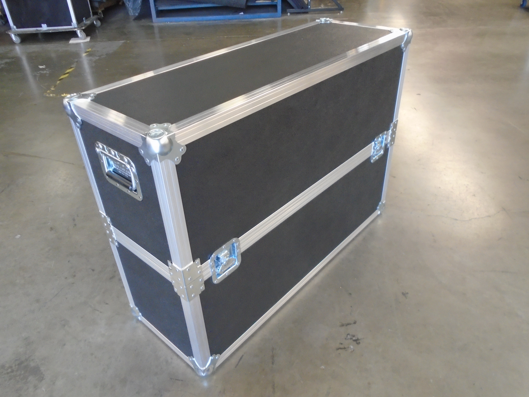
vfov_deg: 53.1
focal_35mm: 26
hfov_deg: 67.3
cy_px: 198
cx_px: 264
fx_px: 397
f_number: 3.2
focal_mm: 4.6
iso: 400
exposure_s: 1/15
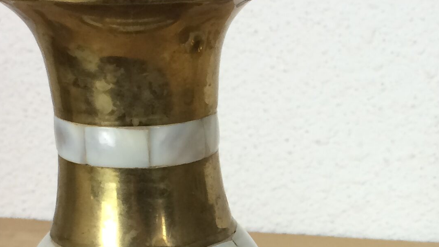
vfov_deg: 12.3
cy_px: 288
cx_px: 368
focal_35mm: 96
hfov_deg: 21.9
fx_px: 1117
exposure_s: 1/33
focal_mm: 4.15
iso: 32
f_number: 2.2
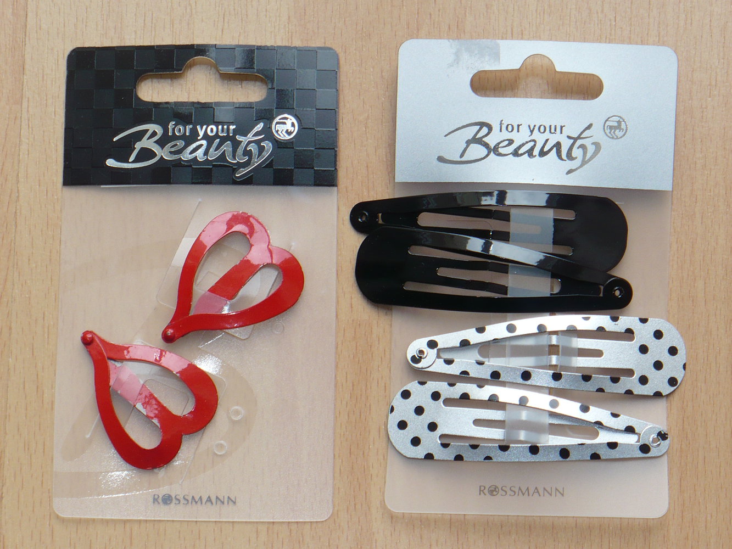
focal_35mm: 165
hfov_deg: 12.0
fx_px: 3489
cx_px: 366
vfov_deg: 9.0
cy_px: 274
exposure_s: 1/80
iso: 100
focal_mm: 22.9
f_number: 3.8
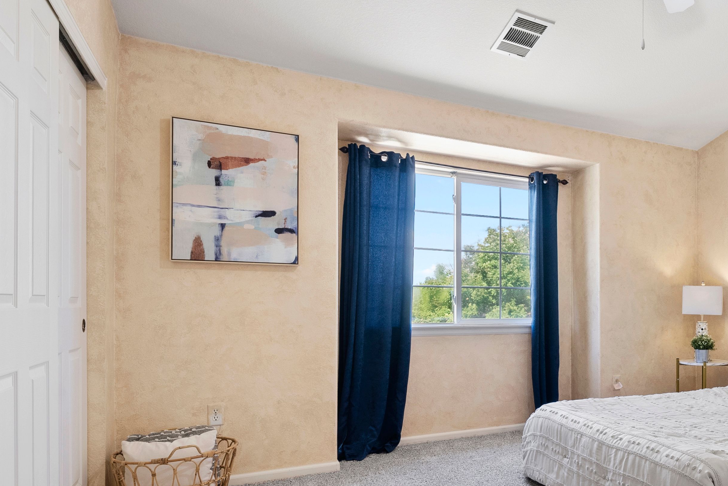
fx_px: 566
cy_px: 308
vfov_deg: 46.0
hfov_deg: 60.4
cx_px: 578
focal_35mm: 28
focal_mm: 16
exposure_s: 1/15
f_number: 8
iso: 800
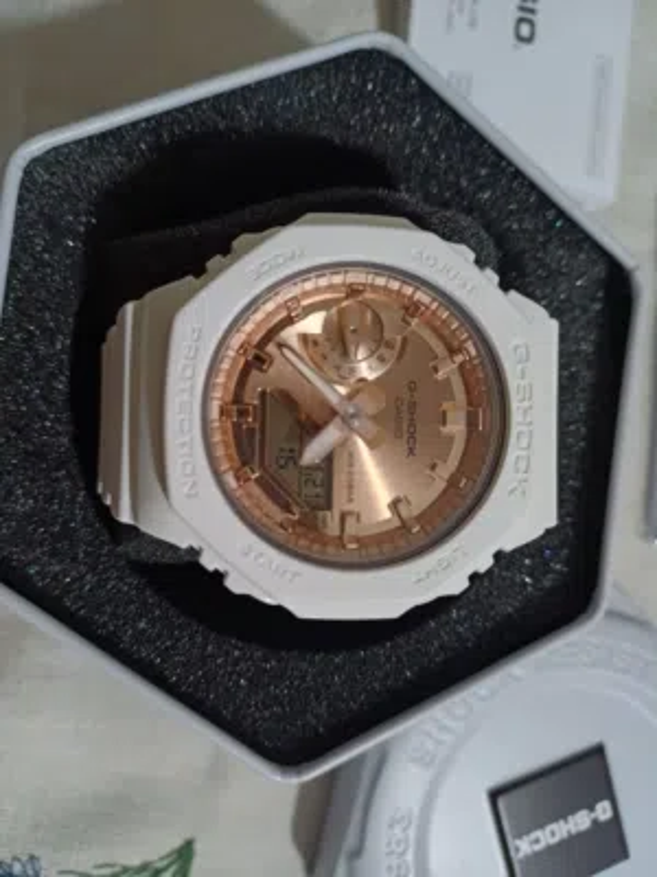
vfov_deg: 69.4
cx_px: 328
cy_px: 438
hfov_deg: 54.9
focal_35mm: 25
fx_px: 633
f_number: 1.8
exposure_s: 1/25
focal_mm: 4.65
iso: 640
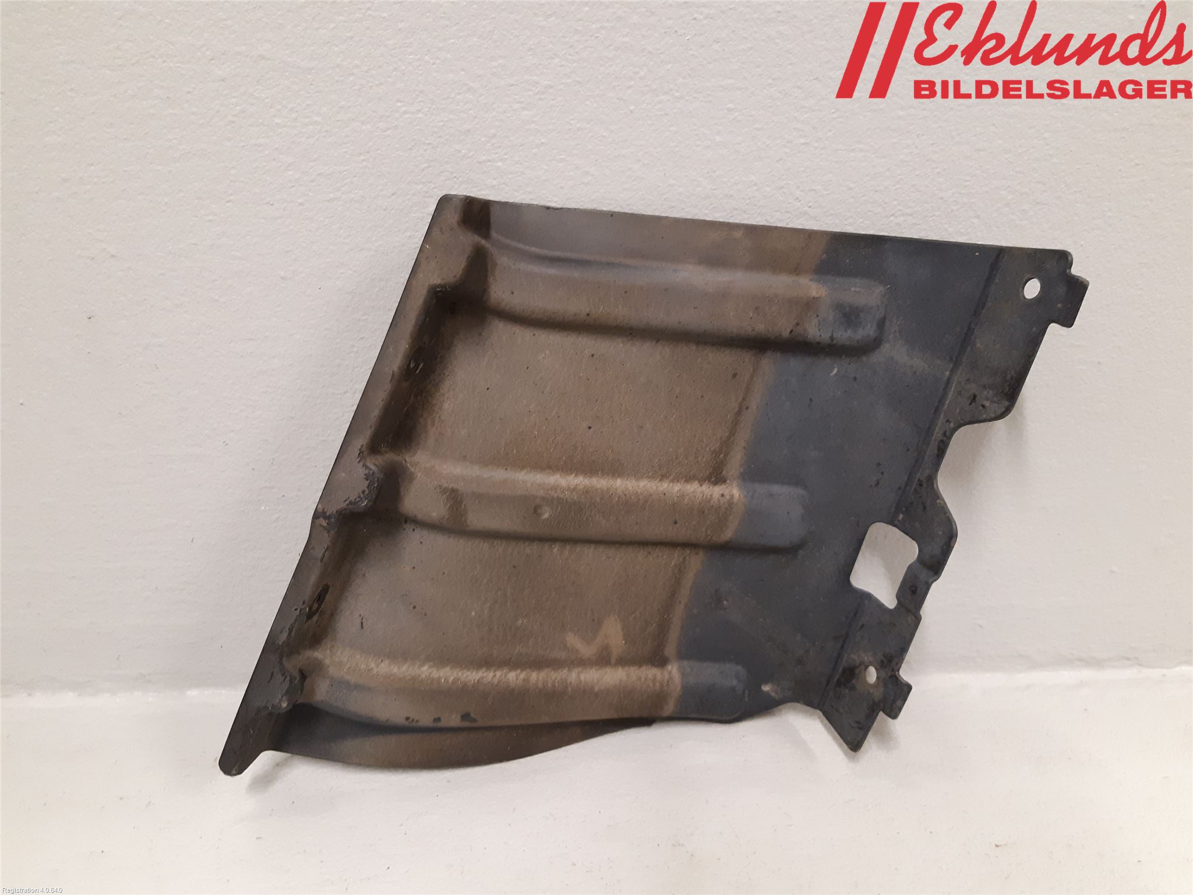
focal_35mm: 26
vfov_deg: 53.1
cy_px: 448
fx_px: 896
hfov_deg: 67.3
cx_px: 596
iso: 250
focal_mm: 3.93
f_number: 1.7
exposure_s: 1/33
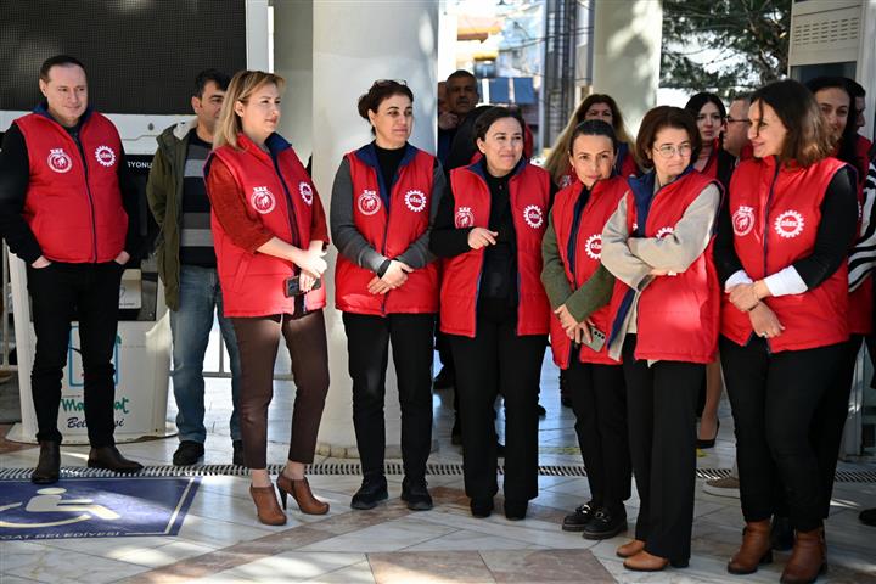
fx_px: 1606
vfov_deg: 20.6
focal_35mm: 66
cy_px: 292
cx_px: 438
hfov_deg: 30.5
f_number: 4
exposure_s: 1/500
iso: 280
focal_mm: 66
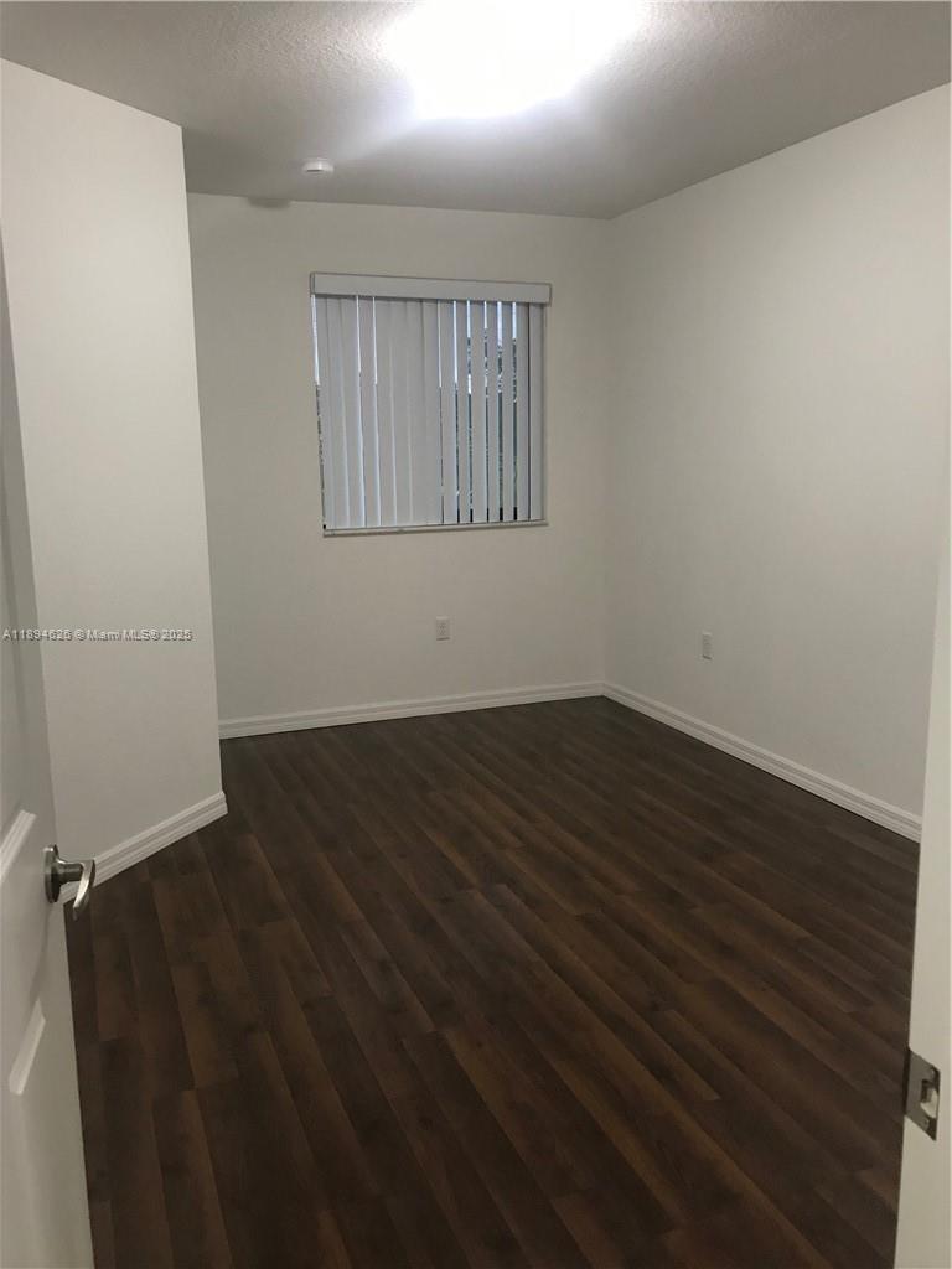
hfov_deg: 49.7
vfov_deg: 63.4
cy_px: 634
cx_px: 476
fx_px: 1027
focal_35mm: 28
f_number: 1.8
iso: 40
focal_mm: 3.99
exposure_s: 1/17
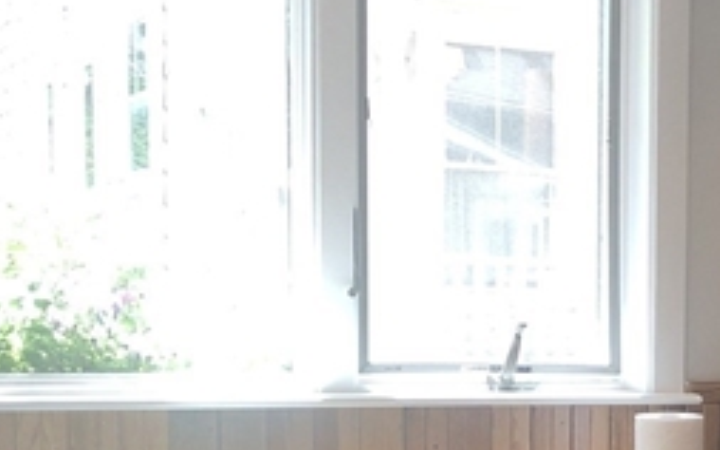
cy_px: 518
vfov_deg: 14.1
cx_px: 808
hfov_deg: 21.7
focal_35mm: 90
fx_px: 1766
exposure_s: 1/40
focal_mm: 3.99
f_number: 1.8
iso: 25
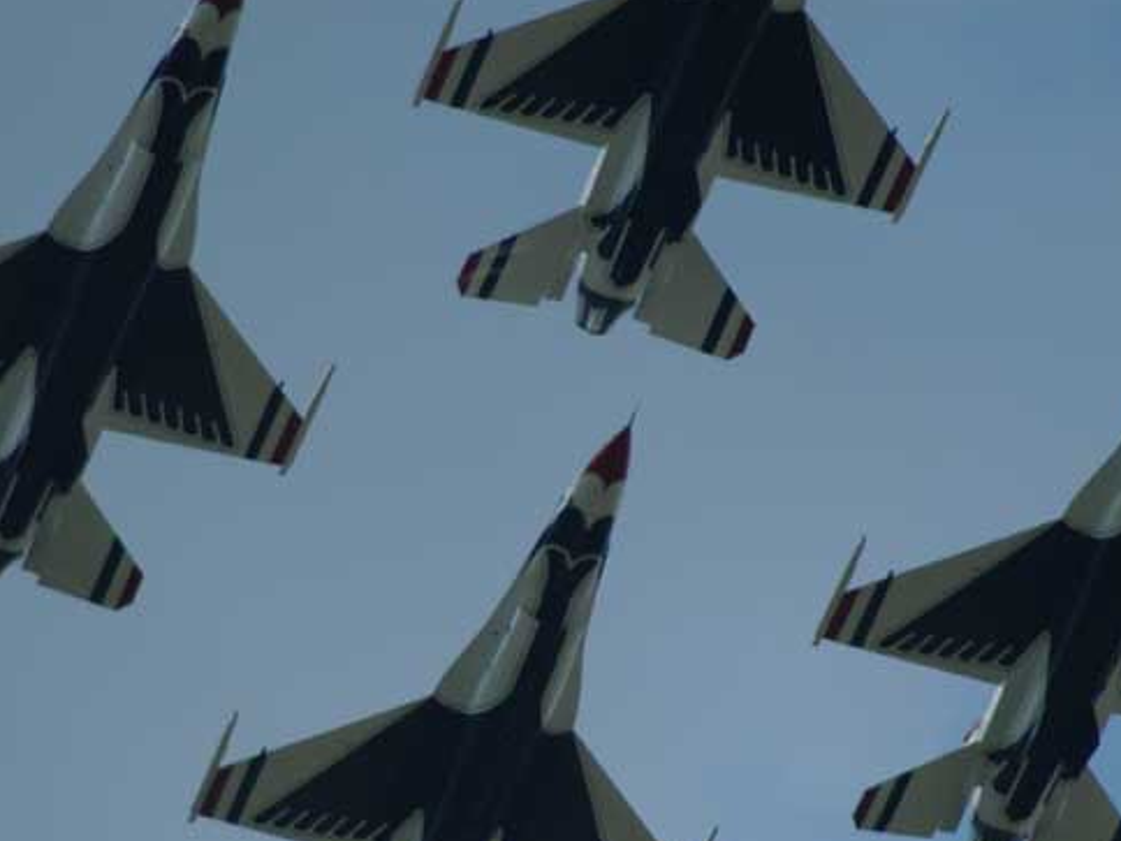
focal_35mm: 715
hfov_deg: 2.8
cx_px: 368
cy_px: 602
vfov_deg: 2.1
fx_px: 23154
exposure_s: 1/1500
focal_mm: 300
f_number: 5.6
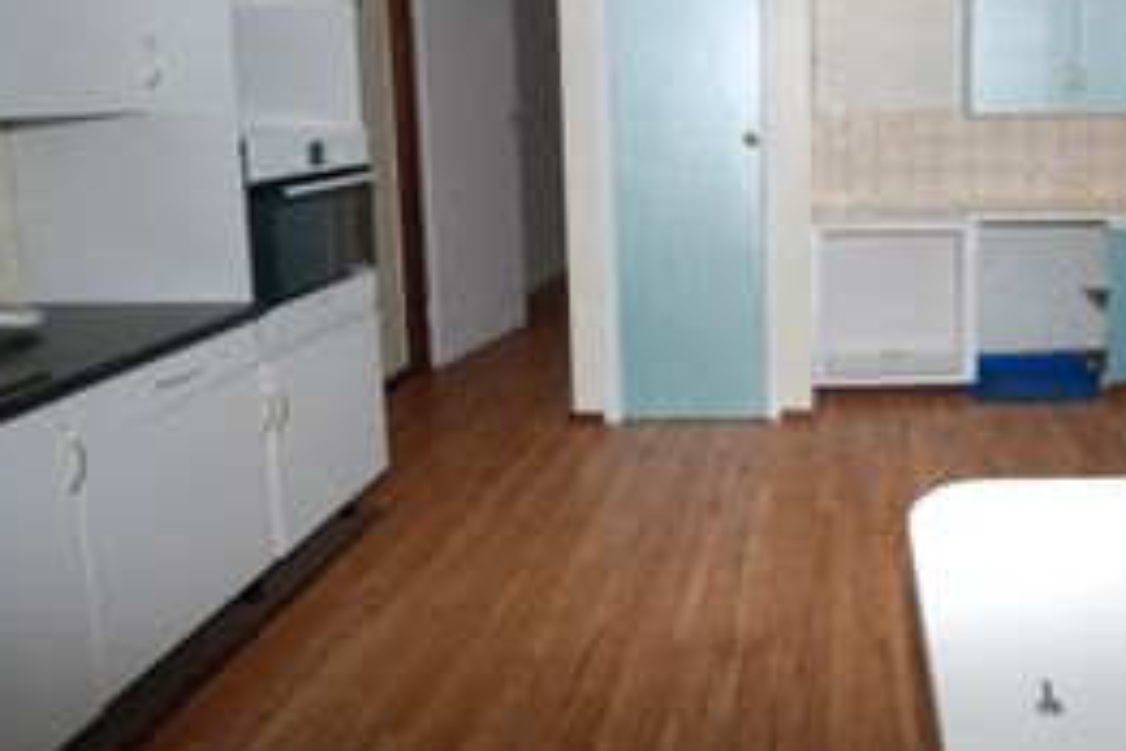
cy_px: 175
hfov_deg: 62.0
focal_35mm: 27
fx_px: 844
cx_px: 893
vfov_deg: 46.0
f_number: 4
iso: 200
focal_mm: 10
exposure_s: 1/60
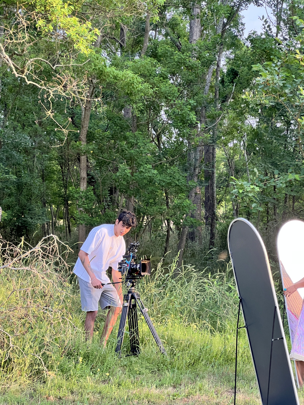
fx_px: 902
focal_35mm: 77
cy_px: 202
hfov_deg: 19.1
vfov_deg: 25.3
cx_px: 152
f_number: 2.8
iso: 160
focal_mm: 9
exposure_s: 1/99
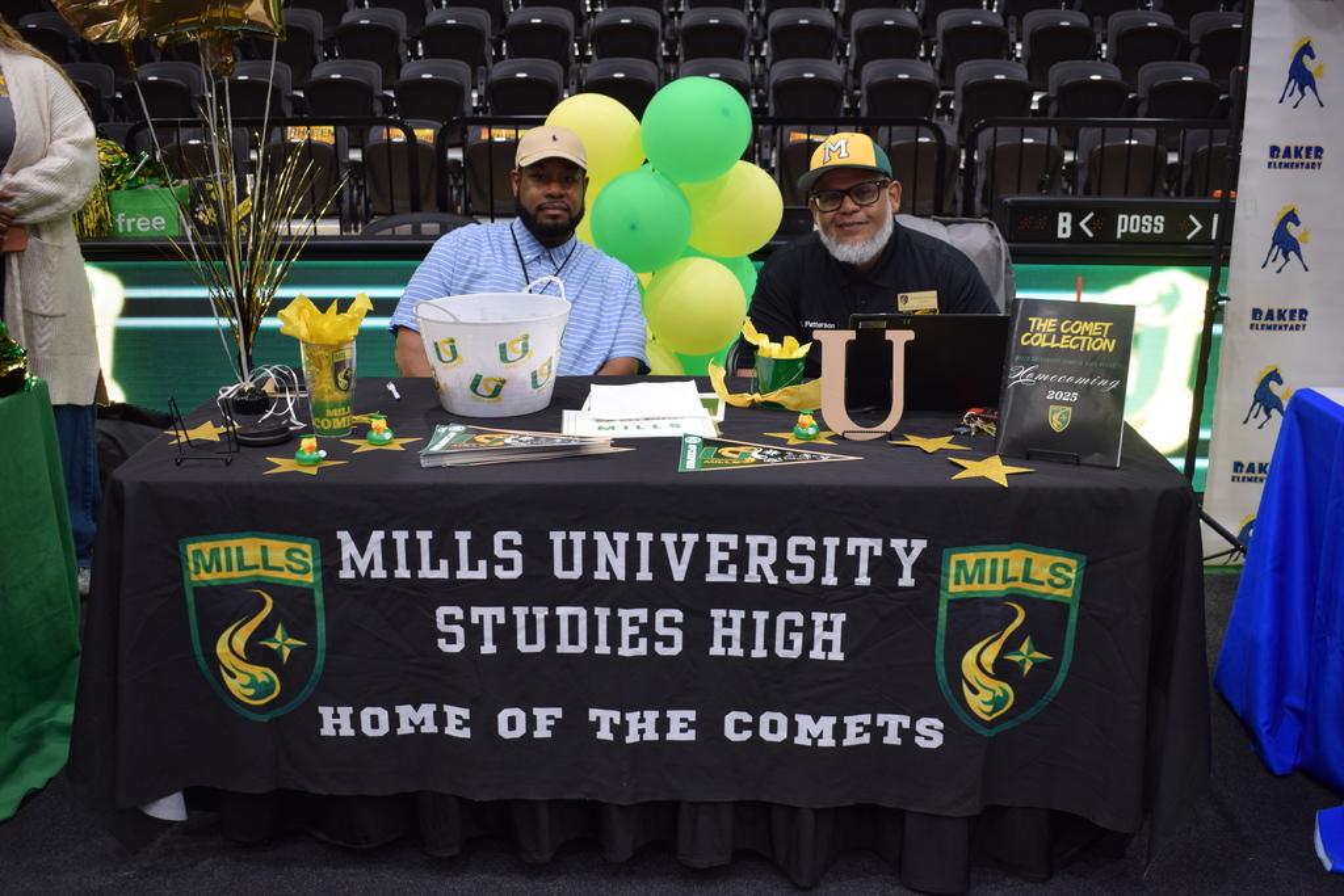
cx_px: 672
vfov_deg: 34.2
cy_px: 448
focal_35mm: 39
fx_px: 1456
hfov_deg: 49.5
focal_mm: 26
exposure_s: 1/60
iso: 450
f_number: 4
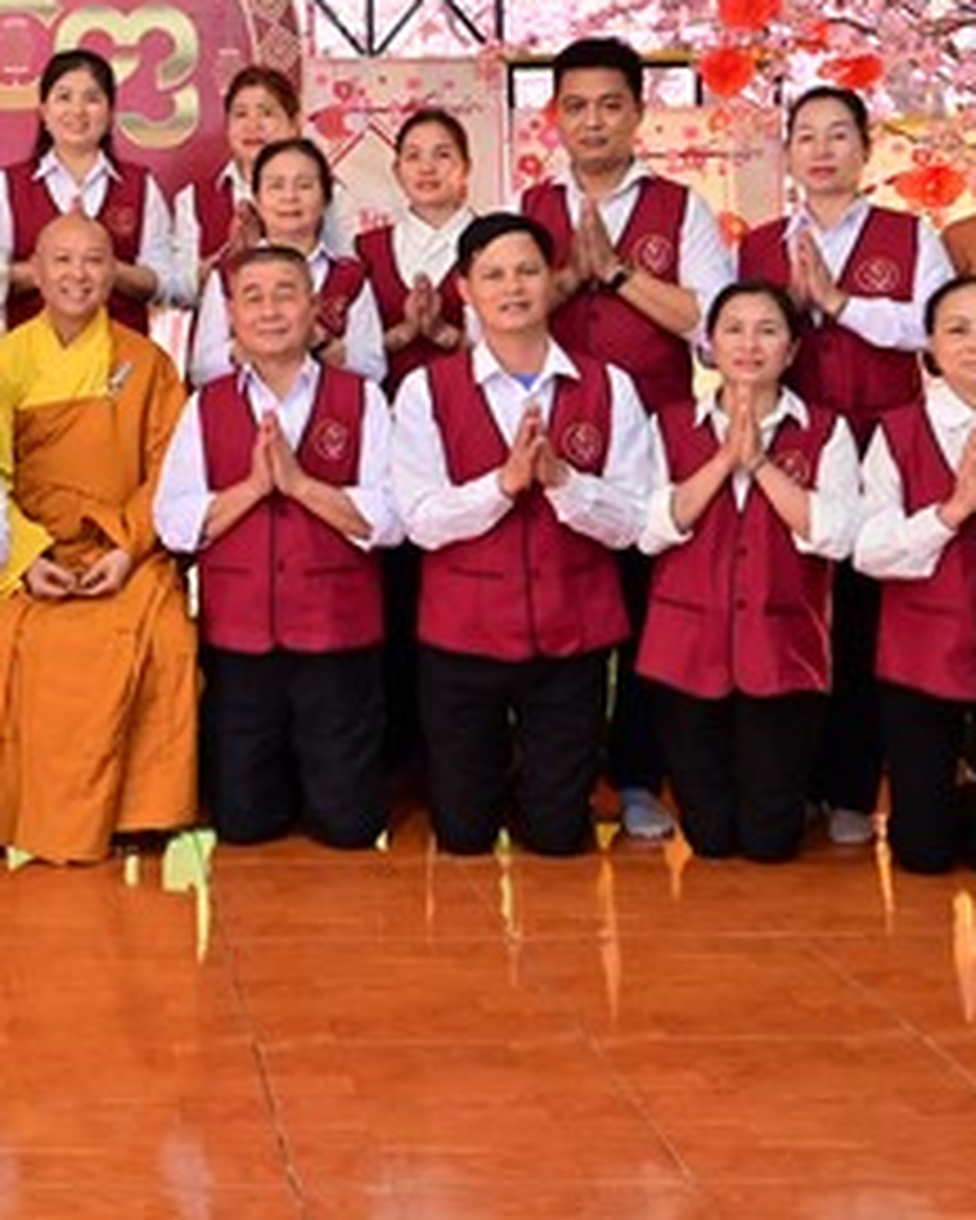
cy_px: 338
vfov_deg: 34.2
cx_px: -13
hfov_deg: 26.5
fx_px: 1949
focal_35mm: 54
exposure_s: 1/80
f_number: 6.3
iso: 1250
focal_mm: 24
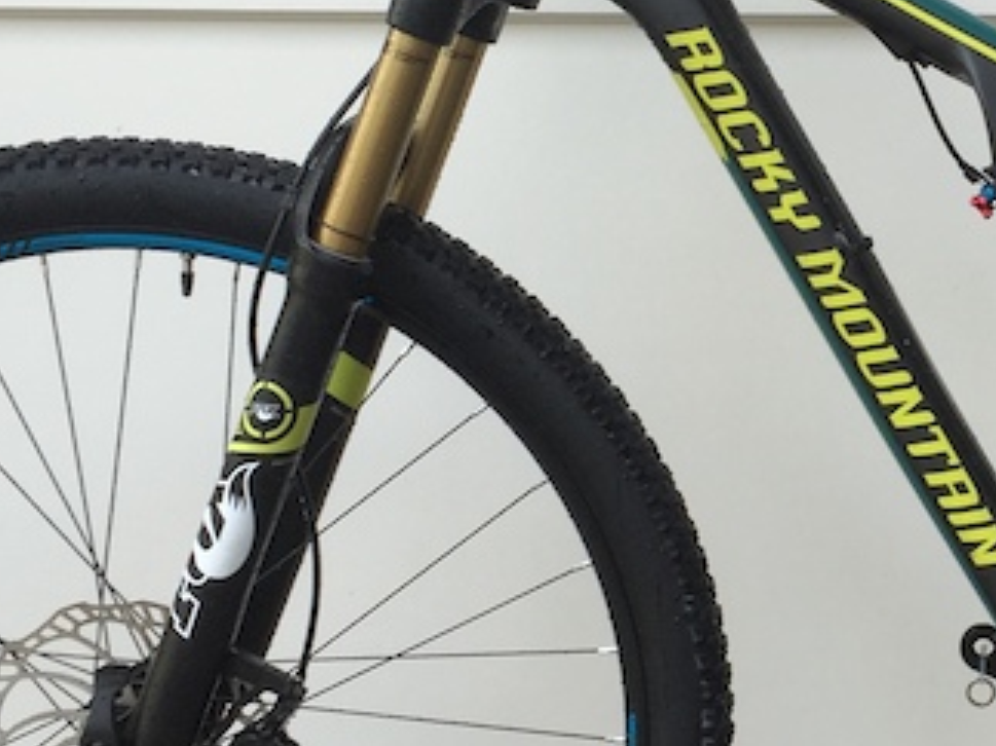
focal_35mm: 92
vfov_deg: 16.0
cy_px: 413
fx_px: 2646
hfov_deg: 20.5
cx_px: 1036
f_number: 2.2
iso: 32
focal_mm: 4.15
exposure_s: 1/151
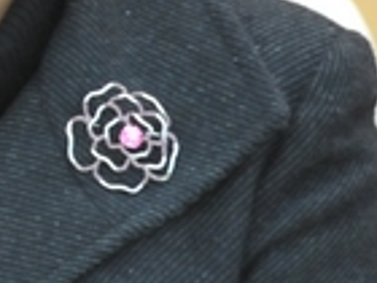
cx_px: -148
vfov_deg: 1.8
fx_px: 9095
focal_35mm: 835
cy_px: -27
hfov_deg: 2.4
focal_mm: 135
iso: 1600
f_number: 5.6
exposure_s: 1/60
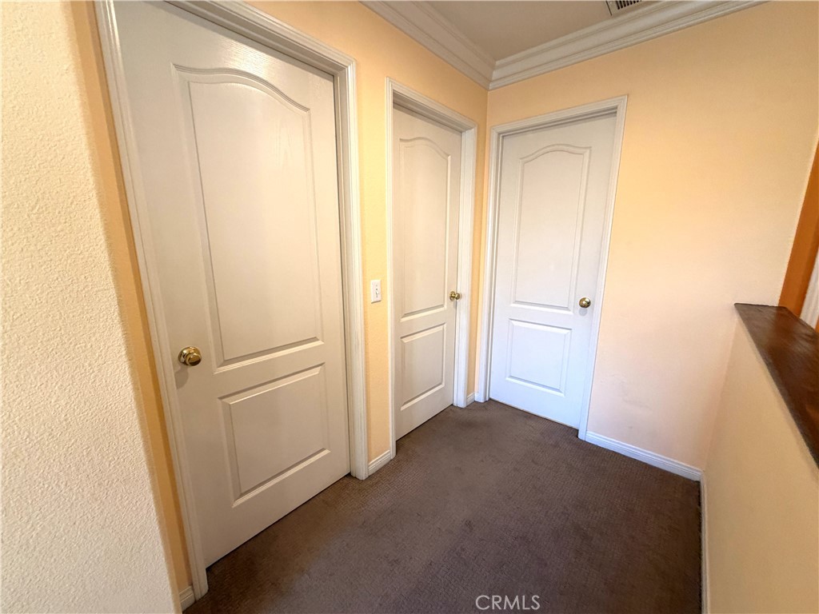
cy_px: 307
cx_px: 410
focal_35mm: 14
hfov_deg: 102.1
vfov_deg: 85.7
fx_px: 331
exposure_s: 1/60
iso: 160
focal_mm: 2.22
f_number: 2.2
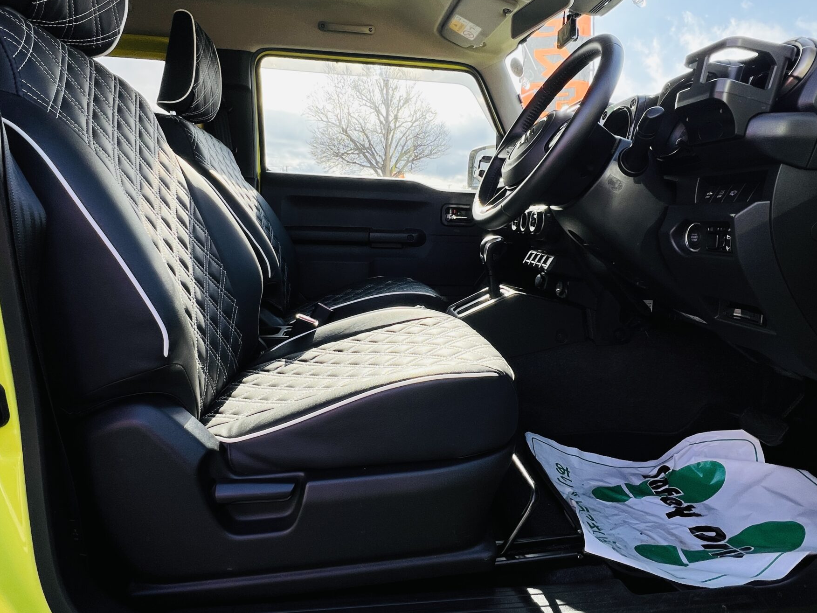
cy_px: 272
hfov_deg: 84.7
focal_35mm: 19
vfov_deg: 68.5
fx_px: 448
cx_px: 417
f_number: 1.8
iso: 32
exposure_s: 1/481
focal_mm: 1.57
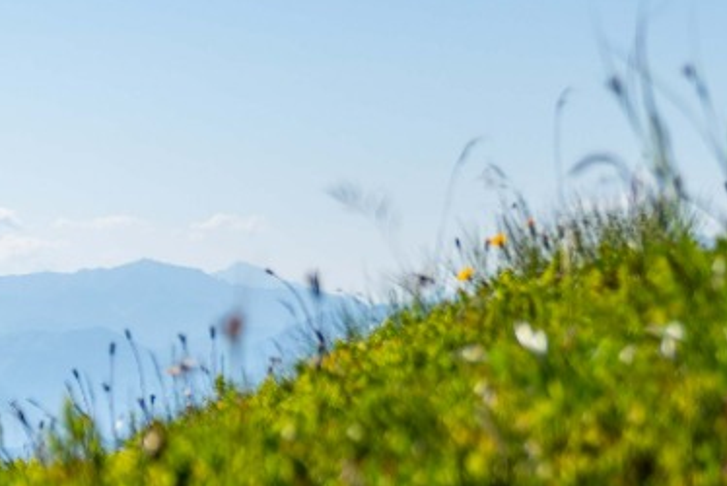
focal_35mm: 187
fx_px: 3779
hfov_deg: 9.8
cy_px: 479
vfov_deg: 7.3
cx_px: -949
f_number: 2.8
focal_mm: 35
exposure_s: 1/5000
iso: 100
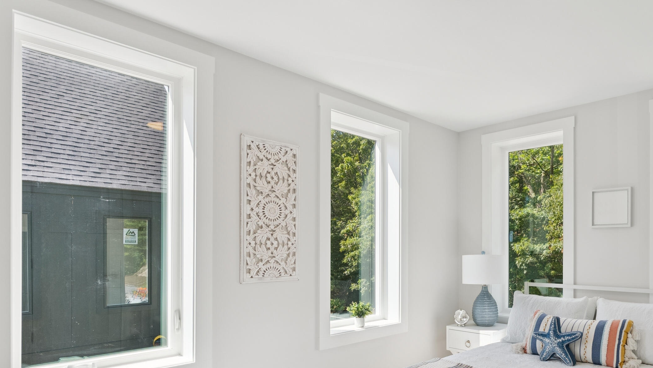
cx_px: 436
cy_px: 255
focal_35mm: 24
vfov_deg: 46.7
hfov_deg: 73.9
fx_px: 416
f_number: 7.1
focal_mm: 16
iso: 320
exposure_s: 1/80
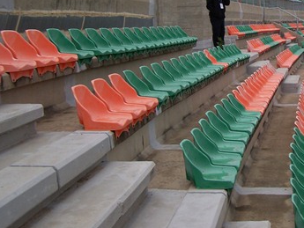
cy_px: 55
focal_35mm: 66
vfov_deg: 22.0
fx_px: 580
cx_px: 261
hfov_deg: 28.5
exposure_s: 1/100
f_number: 2.8
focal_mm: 6.3
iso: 64
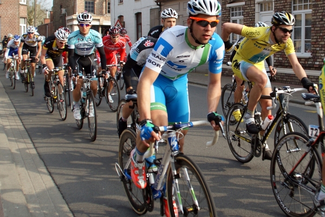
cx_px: 162
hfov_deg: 67.3
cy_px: 108
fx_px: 244
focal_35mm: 27
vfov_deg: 48.0
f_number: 3.5
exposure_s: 1/1000
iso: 200
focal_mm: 18
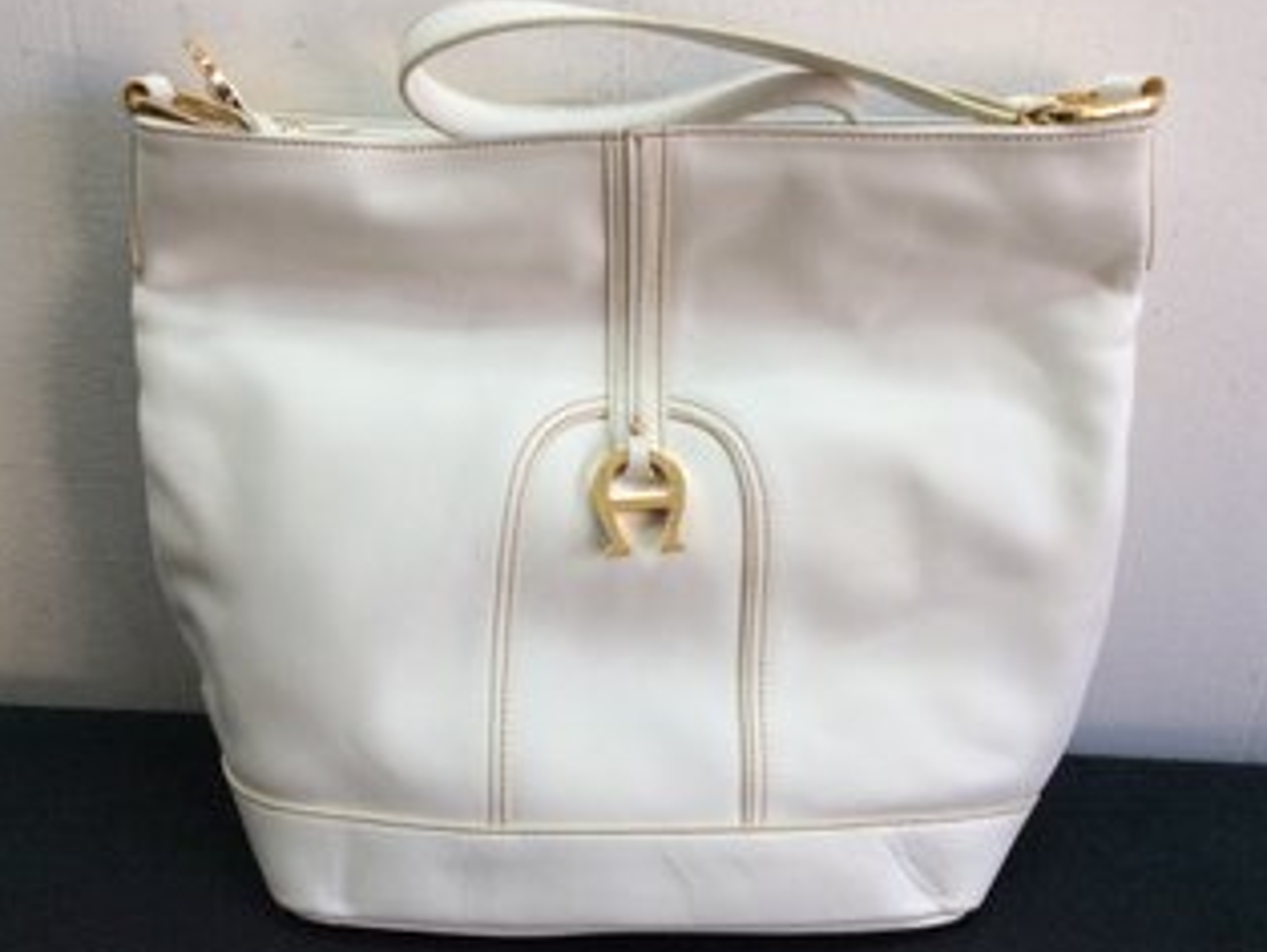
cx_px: 613
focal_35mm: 35
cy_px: 466
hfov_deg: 52.6
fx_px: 1282
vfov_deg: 40.7
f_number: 2.4
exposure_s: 1/60
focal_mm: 3.3
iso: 40
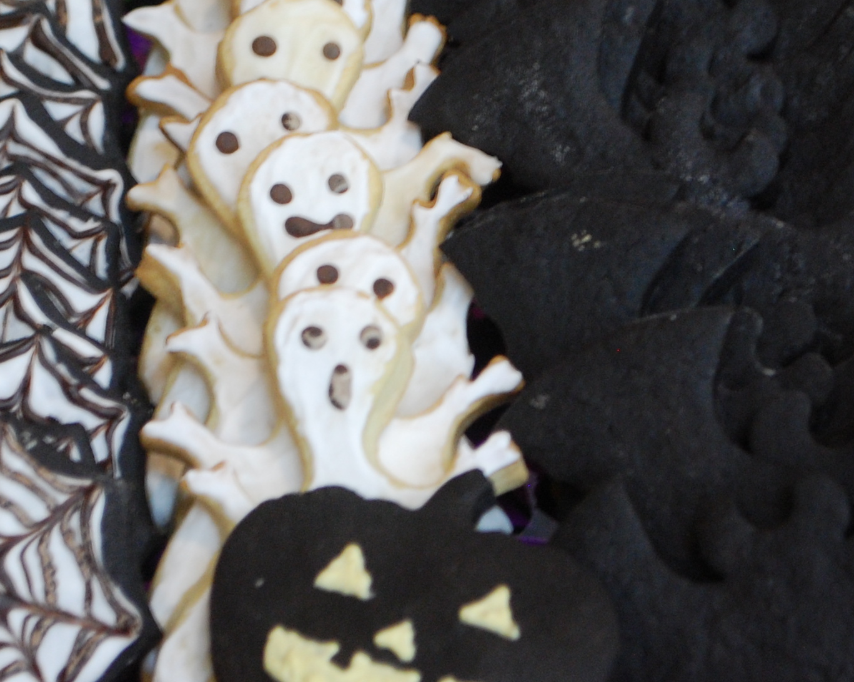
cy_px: 223
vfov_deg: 9.6
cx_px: 302
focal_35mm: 161
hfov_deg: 12.0
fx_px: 4068
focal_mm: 52
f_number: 5.6
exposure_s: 1/8
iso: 800
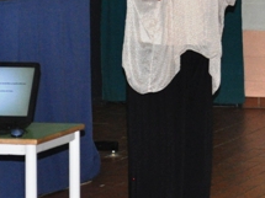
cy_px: -44
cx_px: 173
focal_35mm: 265
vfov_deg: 5.6
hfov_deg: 7.5
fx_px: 2028
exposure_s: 1/60
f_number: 5.3
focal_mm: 46
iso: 800
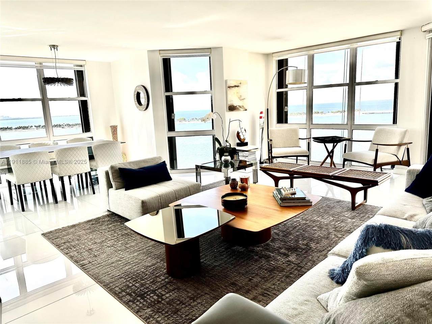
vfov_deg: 56.8
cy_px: 162
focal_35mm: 24
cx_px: 216
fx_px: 300
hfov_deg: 71.6
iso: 80
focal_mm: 6.86
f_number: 1.78
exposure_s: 1/1019
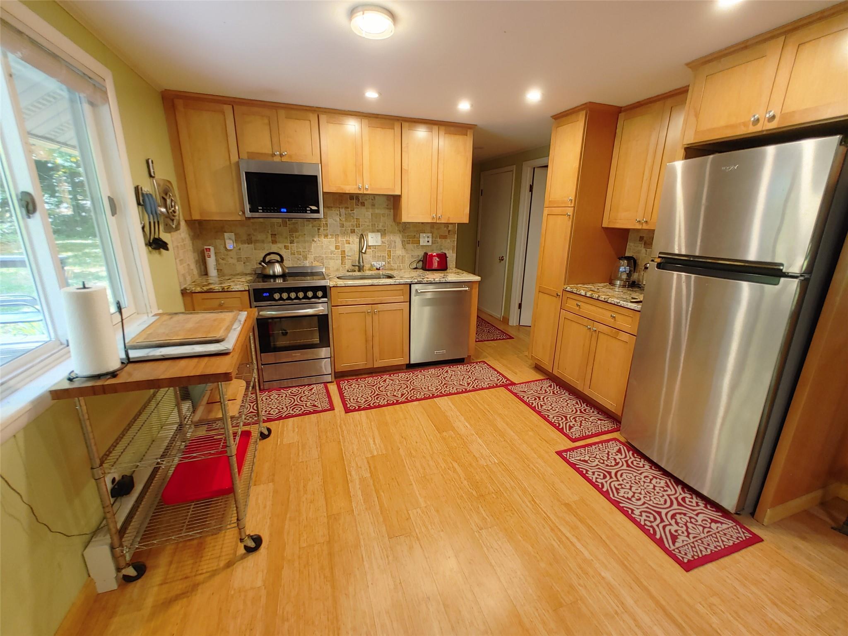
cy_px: 318
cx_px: 424
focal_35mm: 15
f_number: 1.9
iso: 200
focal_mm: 1.78
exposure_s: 1/30
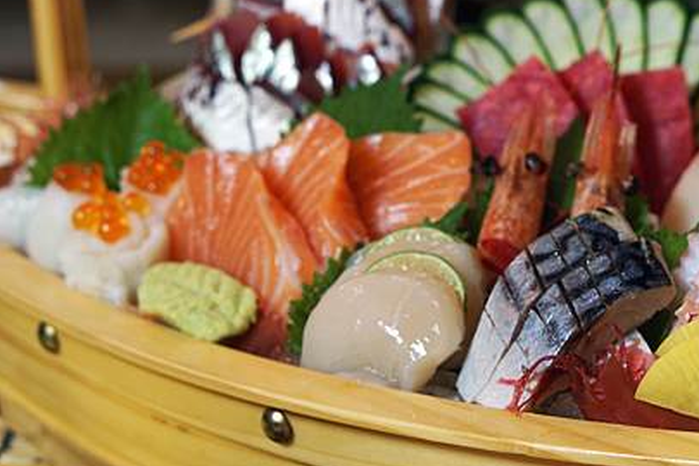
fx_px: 2155
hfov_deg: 18.3
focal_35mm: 111
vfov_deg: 12.3
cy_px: 133
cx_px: 516
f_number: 4.5
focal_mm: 50
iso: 125
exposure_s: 1/15
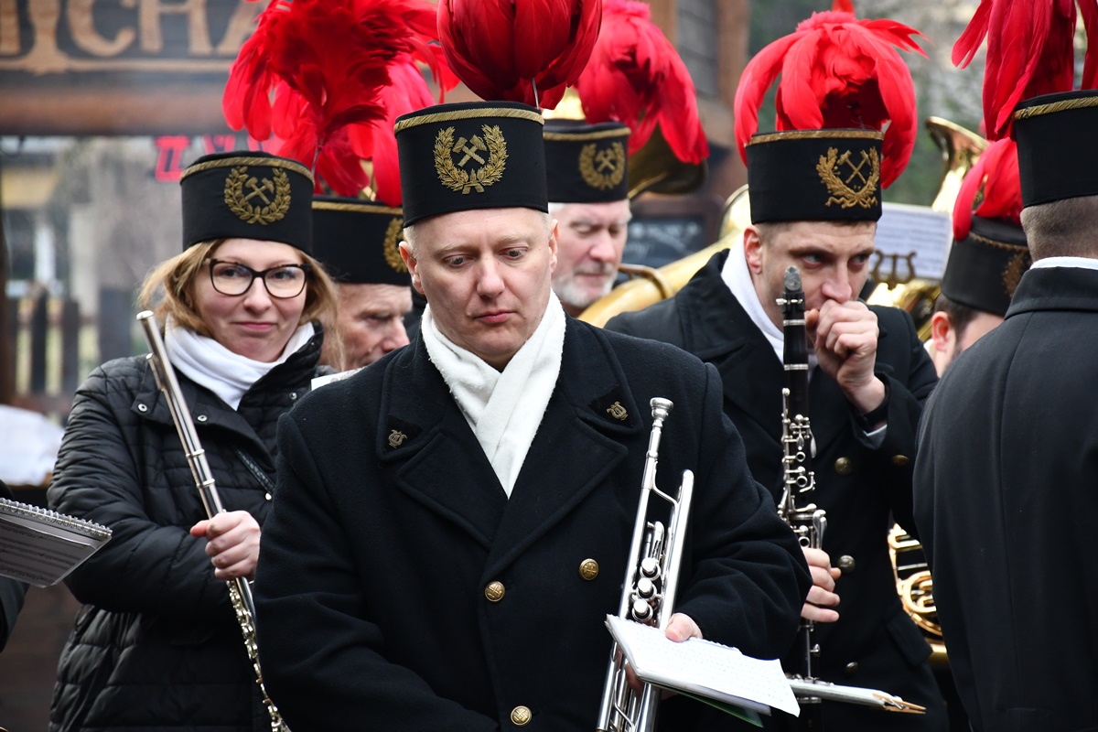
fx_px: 5307
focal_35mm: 174
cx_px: 549
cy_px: 366
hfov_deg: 11.8
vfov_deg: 7.9
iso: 900
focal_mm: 116
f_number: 5.6
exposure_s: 1/250
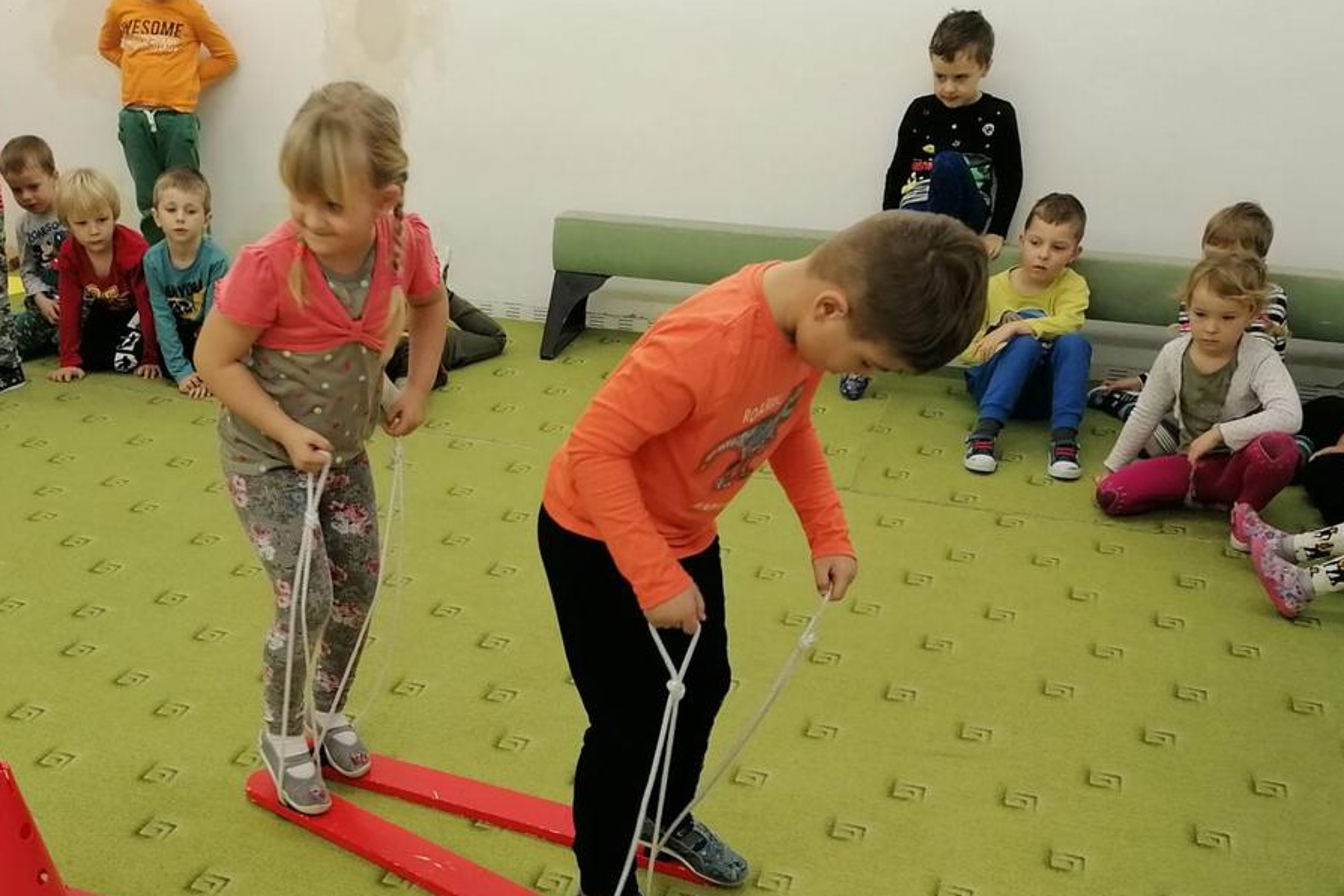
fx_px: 1568
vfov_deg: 31.5
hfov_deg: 45.8
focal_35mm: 42
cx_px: 461
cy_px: 627
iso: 125
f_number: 1.8
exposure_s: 1/50
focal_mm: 4.75
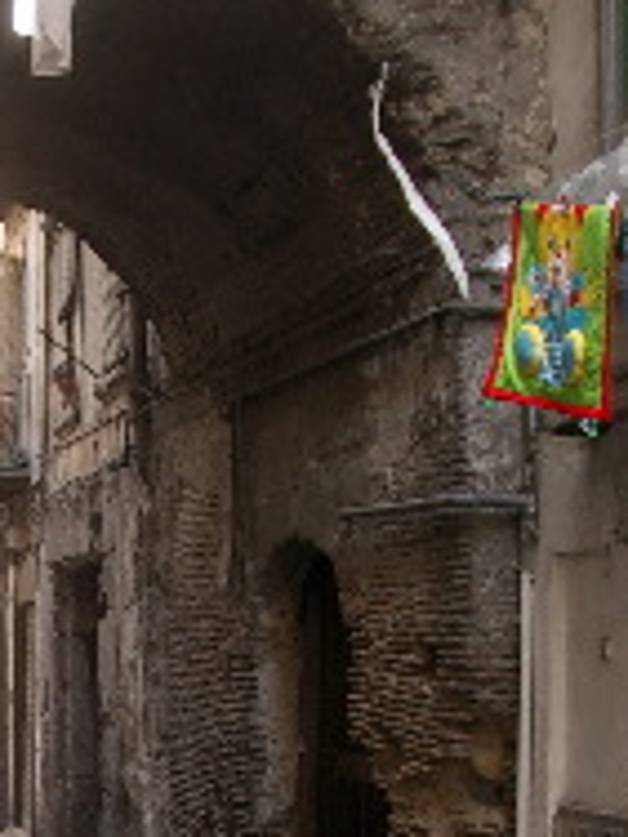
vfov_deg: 24.7
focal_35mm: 78
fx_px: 1887
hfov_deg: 18.3
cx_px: -33
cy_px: 659
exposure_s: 1/50
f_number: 2.6
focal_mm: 5.8
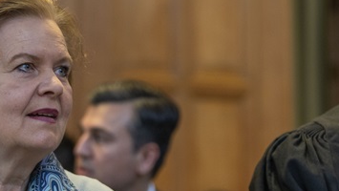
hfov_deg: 13.0
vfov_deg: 7.3
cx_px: 222
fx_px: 1484
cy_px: 184
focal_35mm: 165
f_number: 2.8
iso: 1250
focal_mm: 70
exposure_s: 1/100
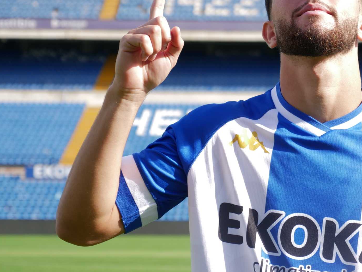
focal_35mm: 118
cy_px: 57
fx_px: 1234
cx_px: 277
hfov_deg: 16.6
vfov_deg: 12.5
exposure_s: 1/1000
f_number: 2.8
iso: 100
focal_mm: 32
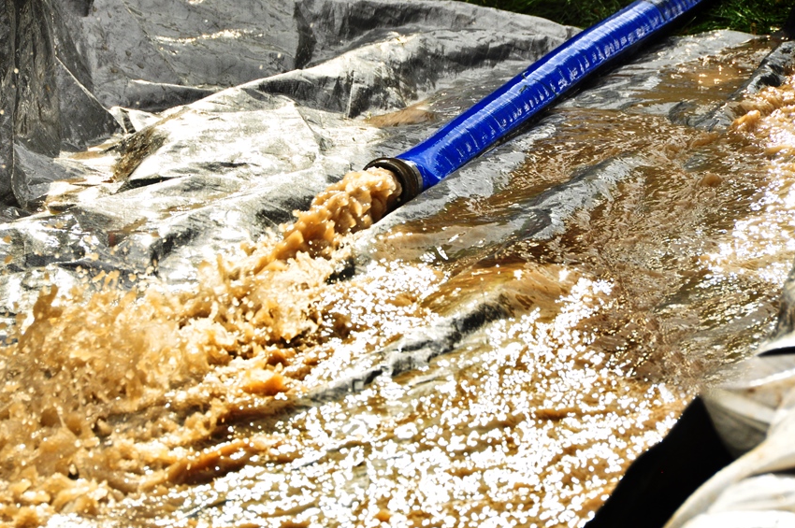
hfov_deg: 6.2
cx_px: 375
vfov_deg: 4.1
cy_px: 272
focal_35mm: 333
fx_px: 7347
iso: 640
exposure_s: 1/500
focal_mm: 200
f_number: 11
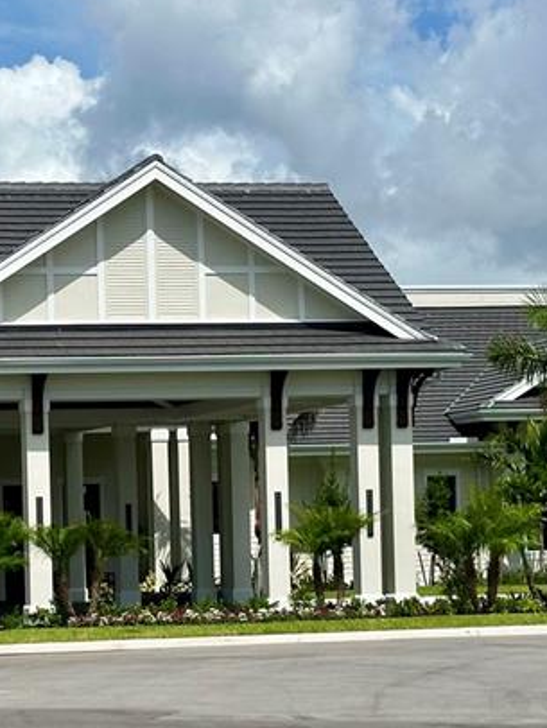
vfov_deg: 16.2
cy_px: 558
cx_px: 39
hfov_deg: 12.2
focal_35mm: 121
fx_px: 2547
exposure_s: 1/6623
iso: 64
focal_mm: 6.86
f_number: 1.78
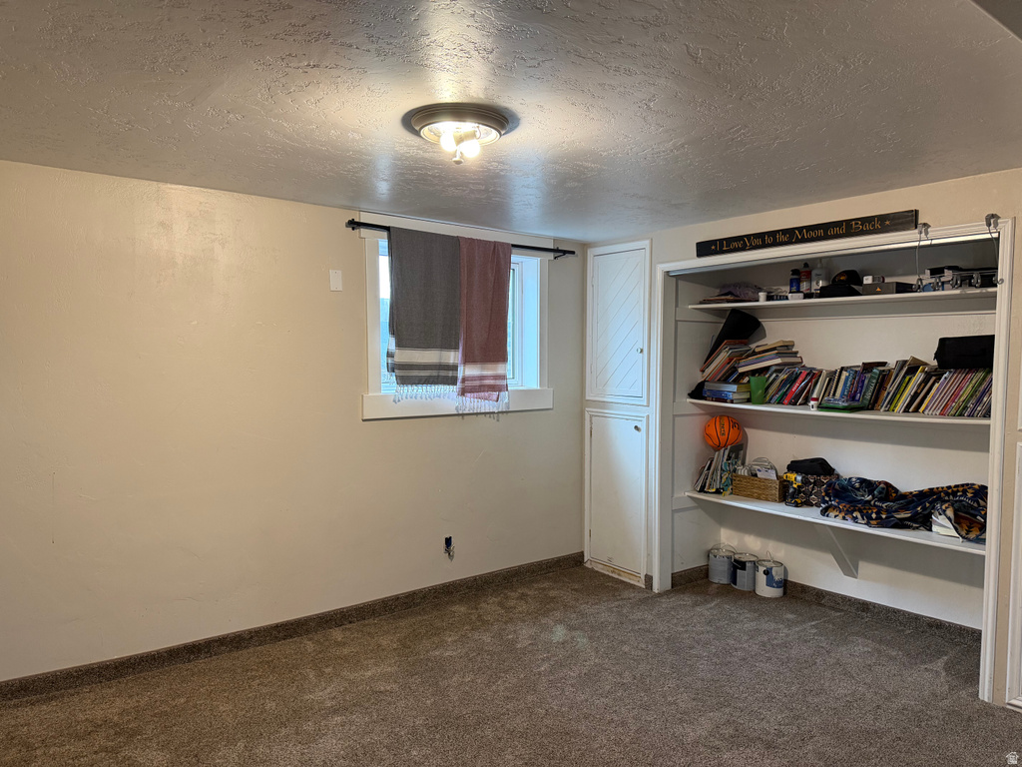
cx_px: 511
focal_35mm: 24
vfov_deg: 56.8
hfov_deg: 71.6
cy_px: 384
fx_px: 709
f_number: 1.78
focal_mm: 6.76
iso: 320
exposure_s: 1/60
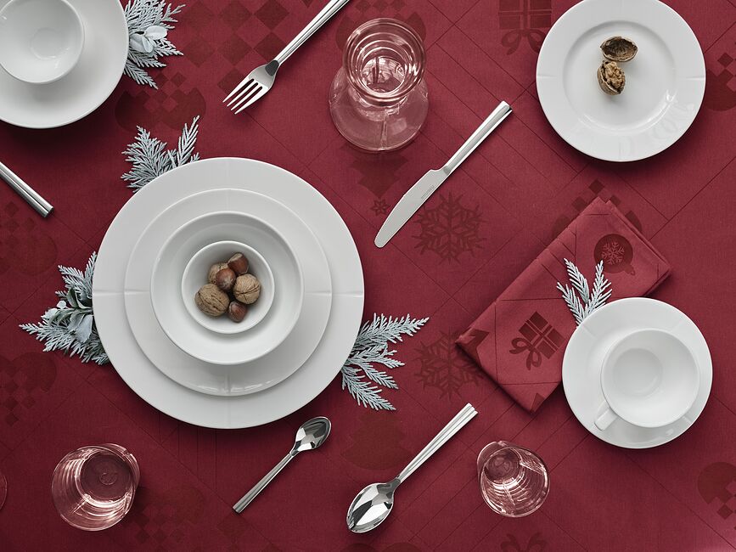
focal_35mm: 50
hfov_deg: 38.2
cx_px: 368
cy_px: 276
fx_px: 1063
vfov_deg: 29.1
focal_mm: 63
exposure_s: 1/50
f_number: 7.1
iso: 100
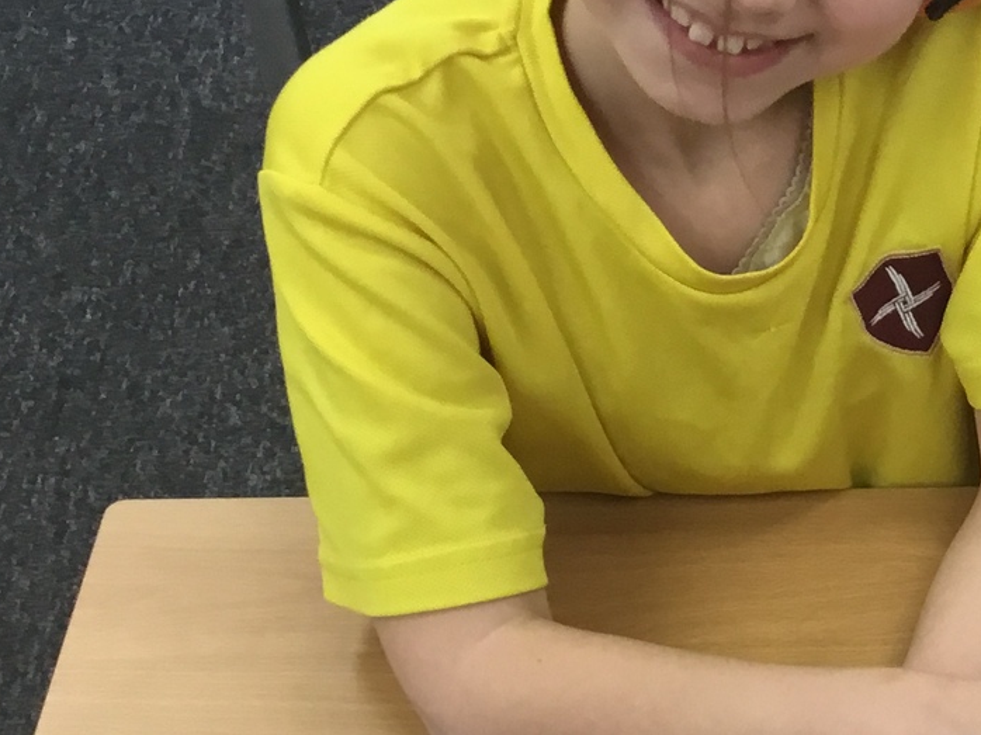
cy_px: 512
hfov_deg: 19.9
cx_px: 1244
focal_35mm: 91
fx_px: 2578
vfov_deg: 16.2
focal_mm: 3.3
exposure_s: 1/33
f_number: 2.4
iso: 32
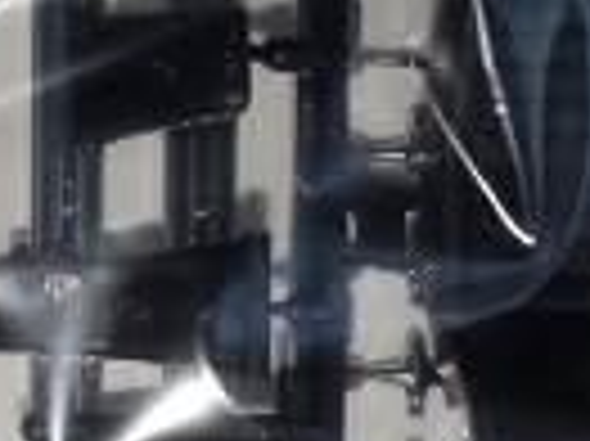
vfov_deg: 14.2
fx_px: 1720
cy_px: 504
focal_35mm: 101
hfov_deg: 19.3
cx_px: 135
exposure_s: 1/30
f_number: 8.6
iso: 400
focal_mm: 4
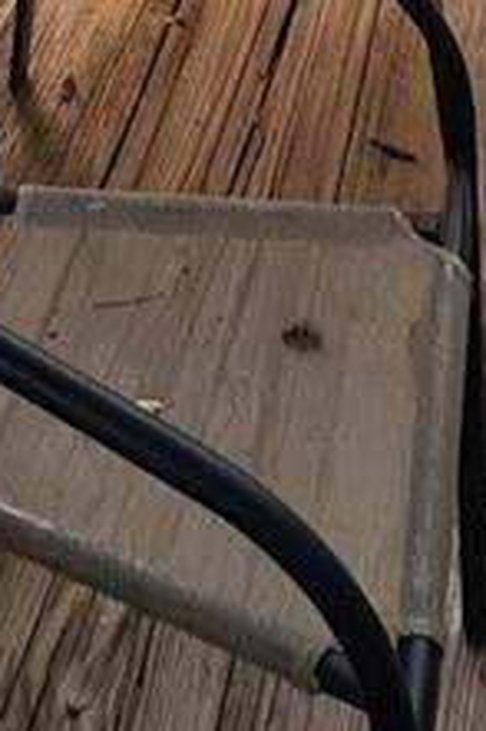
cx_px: -83
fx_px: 1602
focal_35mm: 79
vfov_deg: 18.0
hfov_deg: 16.6
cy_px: -714
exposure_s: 1/309
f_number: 2.2
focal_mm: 2.22
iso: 40
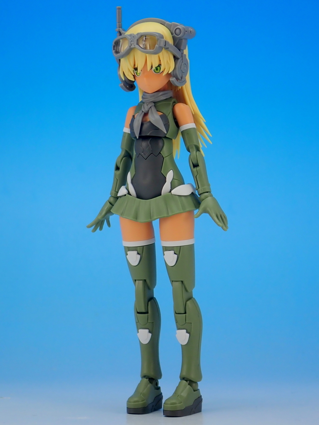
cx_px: 160
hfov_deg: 14.8
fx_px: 1229
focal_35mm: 100
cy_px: 212
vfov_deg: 19.6
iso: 100
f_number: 4.9
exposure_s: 1/13
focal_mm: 18
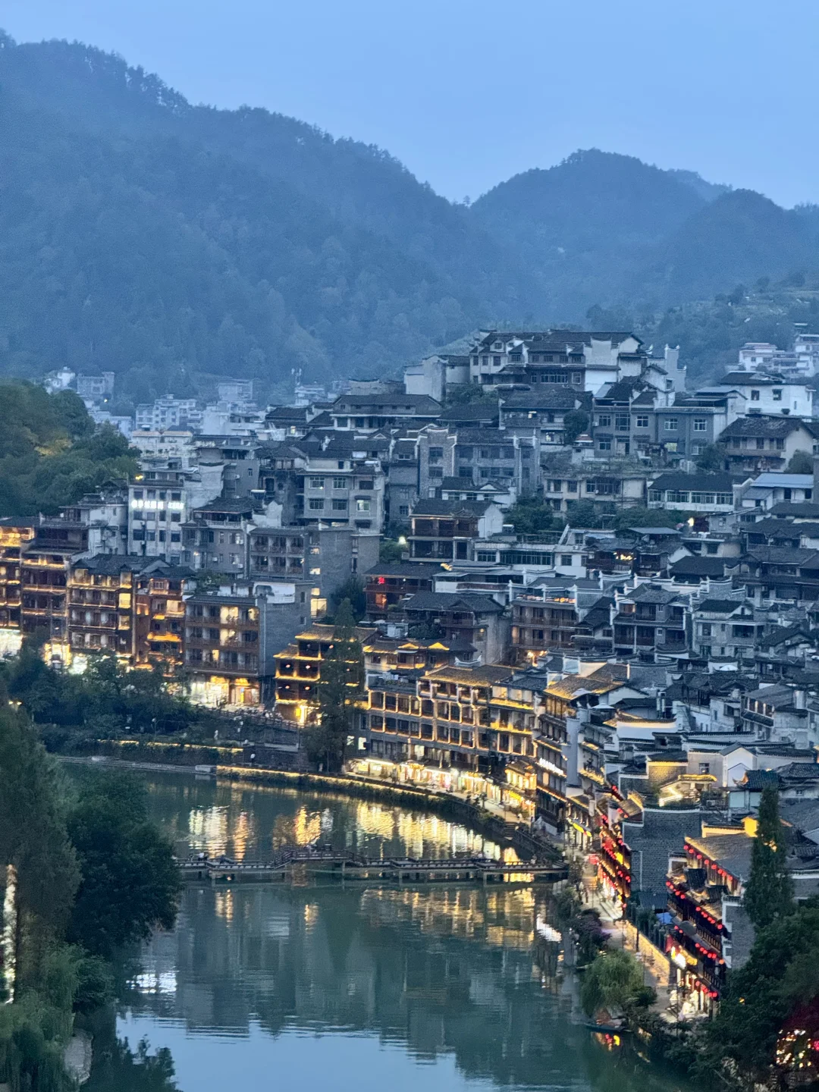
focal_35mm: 120
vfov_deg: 16.4
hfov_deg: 12.3
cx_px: 410
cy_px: 546
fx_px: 3786
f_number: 2.8
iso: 1250
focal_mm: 15.66
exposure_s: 1/40
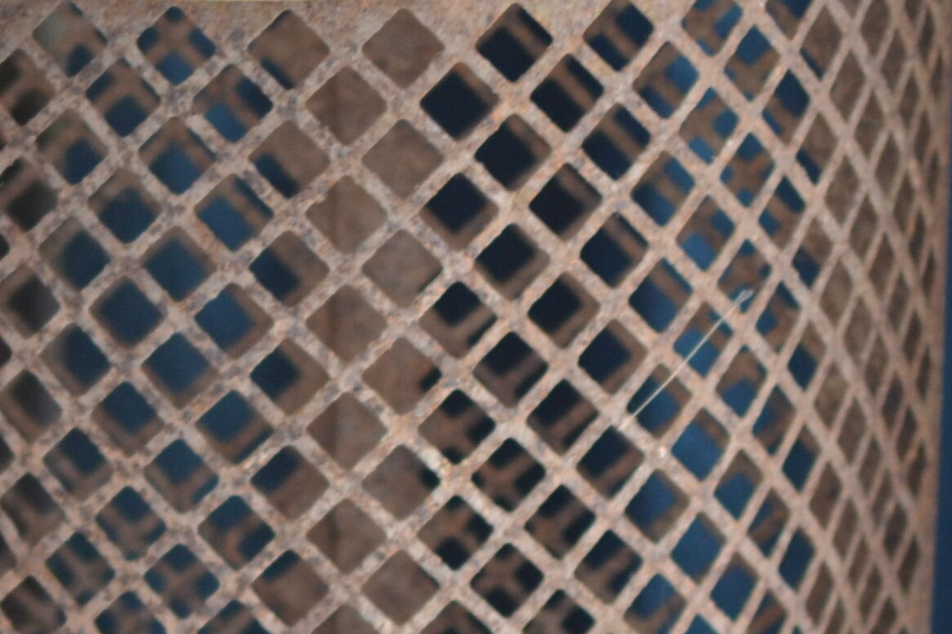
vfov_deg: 6.6
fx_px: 5472
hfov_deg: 9.9
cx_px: -12
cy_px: 442
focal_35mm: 207
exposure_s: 1/60
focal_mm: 35
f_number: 1.8
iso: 450
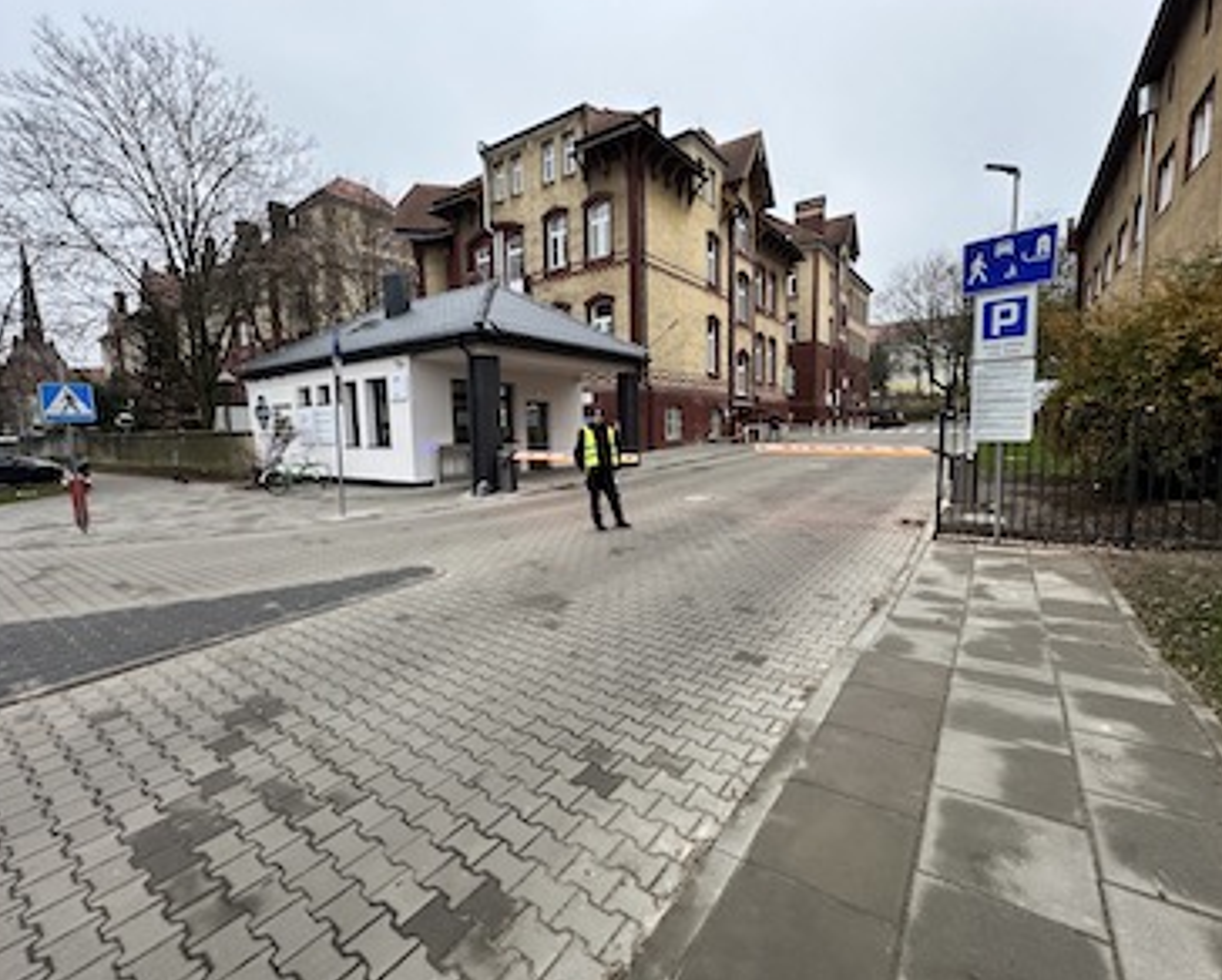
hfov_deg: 96.7
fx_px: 543
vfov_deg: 84.1
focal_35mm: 15
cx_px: 634
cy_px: 483
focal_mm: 2.22
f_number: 2.2
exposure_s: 1/99
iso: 250
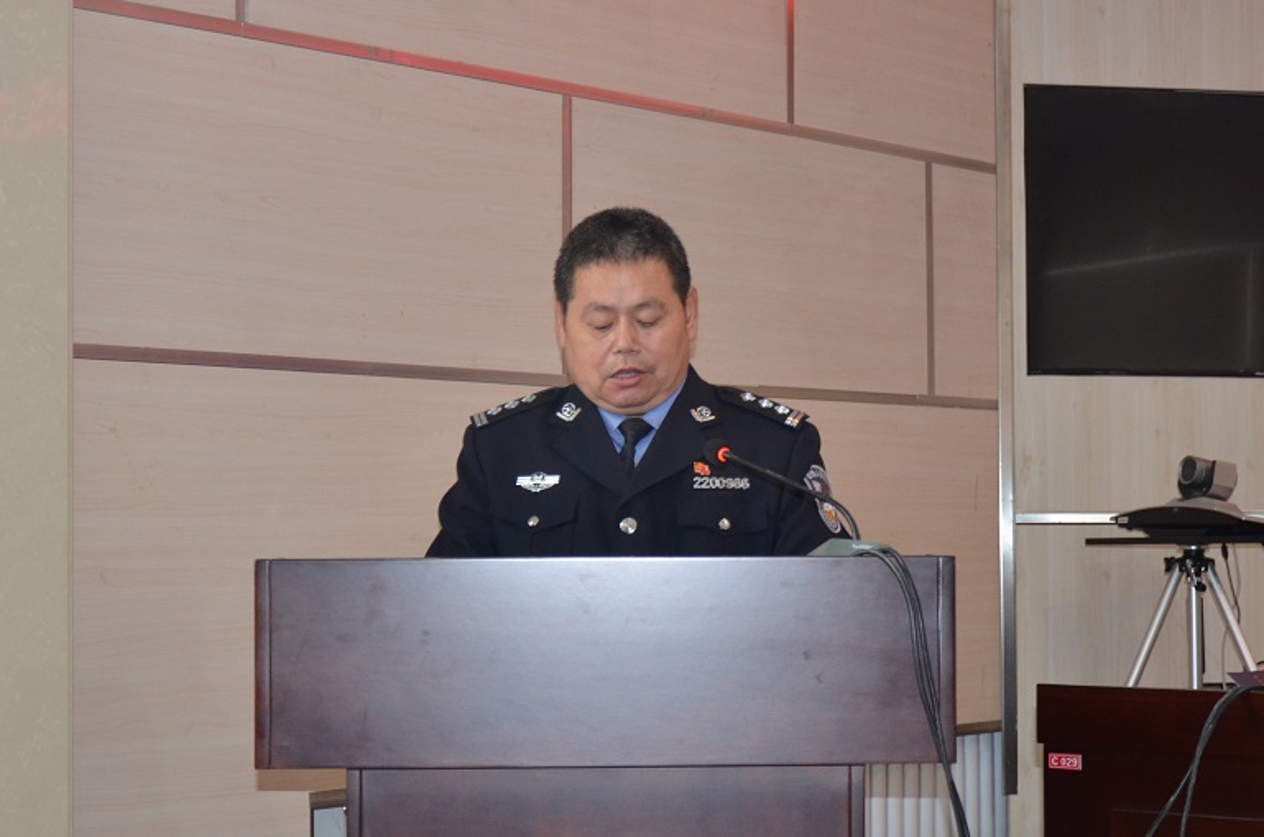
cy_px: 442
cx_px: 704
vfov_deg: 18.4
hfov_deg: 27.5
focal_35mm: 74
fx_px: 2582
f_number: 4.5
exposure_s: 1/60
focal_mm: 35
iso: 800
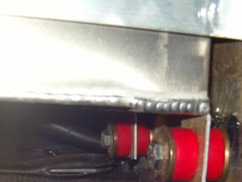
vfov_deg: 16.6
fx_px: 616
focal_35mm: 88
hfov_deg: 22.2
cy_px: 164
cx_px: 105
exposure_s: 1/30
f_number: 2.8
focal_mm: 7.4
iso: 100
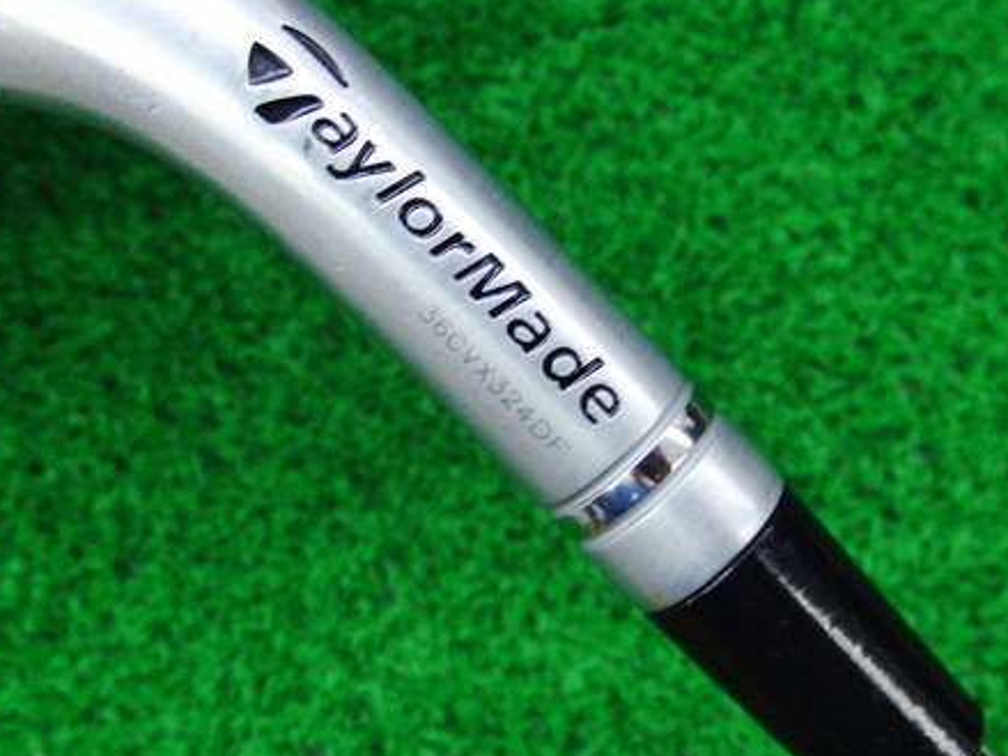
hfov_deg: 35.5
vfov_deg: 27.0
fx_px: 1572
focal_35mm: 54
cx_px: 519
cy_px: 363
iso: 400
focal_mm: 6.42
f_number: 3.6
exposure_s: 1/40
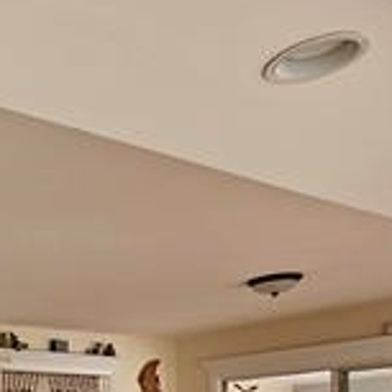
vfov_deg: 30.6
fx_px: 615
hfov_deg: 26.2
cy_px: 456
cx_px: -192
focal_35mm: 48
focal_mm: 2.2
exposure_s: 1/60
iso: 250
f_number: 2.2
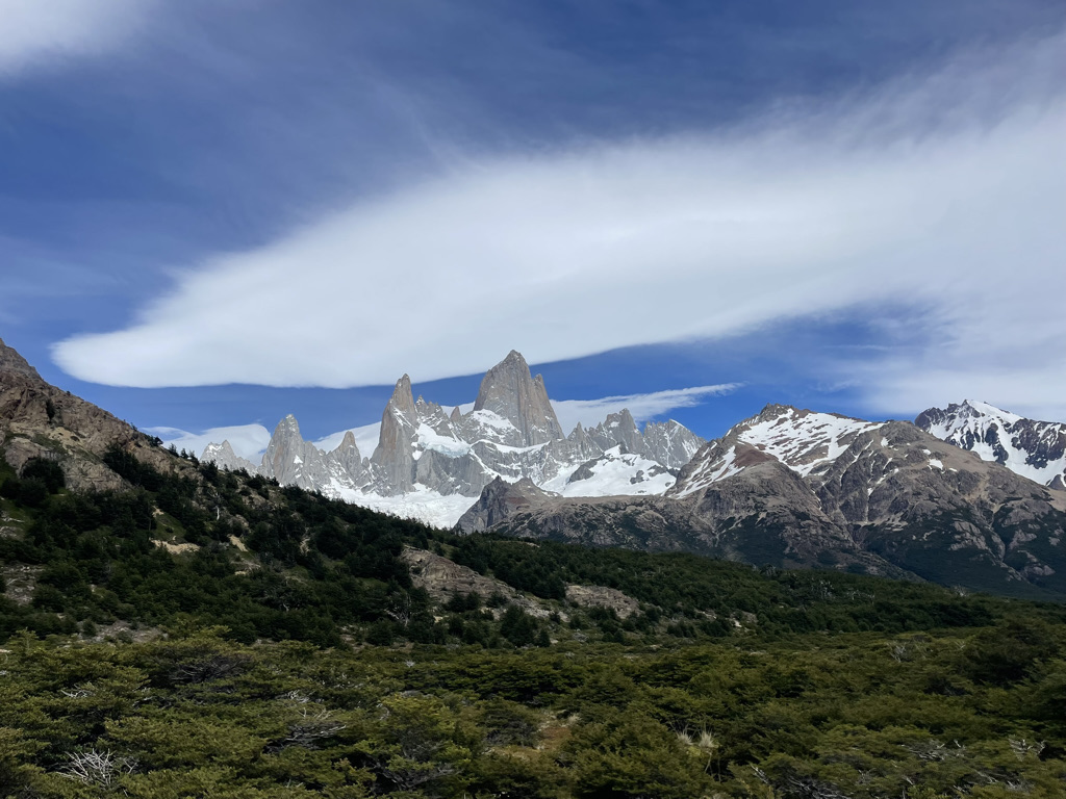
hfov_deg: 67.3
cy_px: 400
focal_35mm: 26
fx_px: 801
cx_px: 533
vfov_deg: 53.1
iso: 32
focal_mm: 4.2
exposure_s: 1/9091
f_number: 1.6
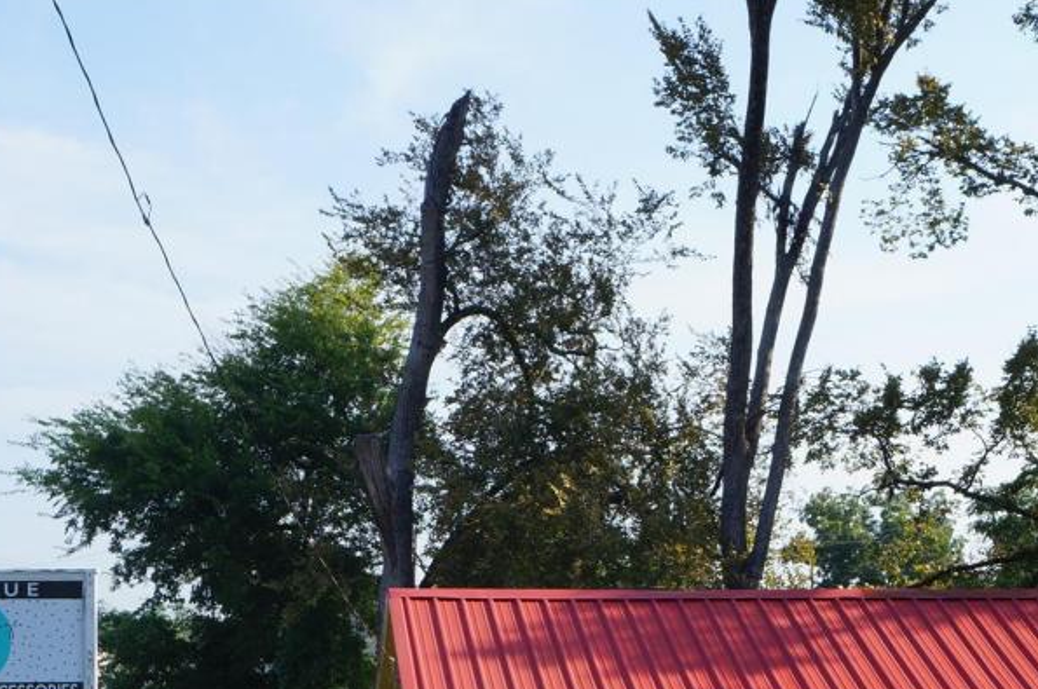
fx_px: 2044
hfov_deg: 28.3
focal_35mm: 71
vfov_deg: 18.8
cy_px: 614
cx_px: 701
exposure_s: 1/100
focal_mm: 26
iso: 100
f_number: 11
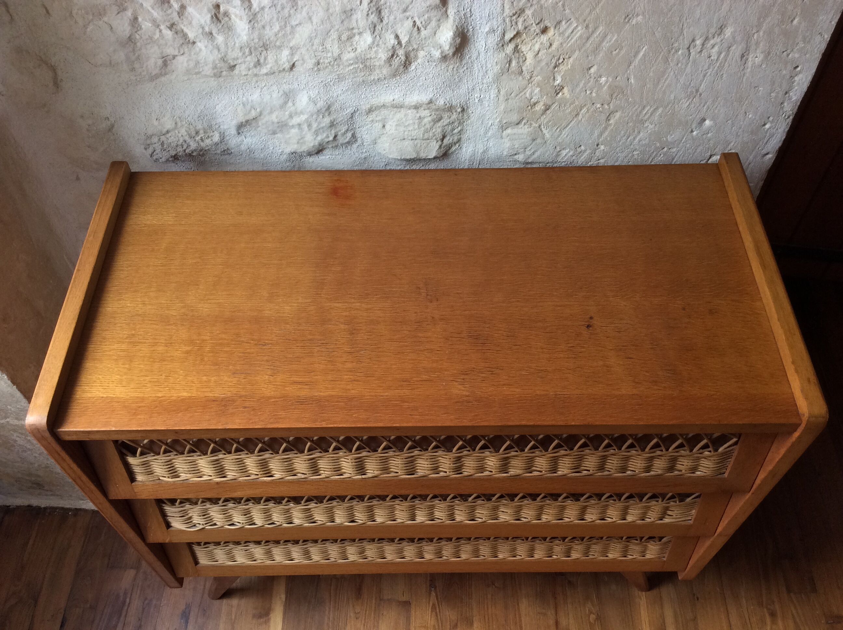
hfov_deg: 56.9
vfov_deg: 44.1
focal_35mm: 32
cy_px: 315
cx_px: 422
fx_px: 778
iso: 64
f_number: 2.4
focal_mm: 3.3
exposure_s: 1/100
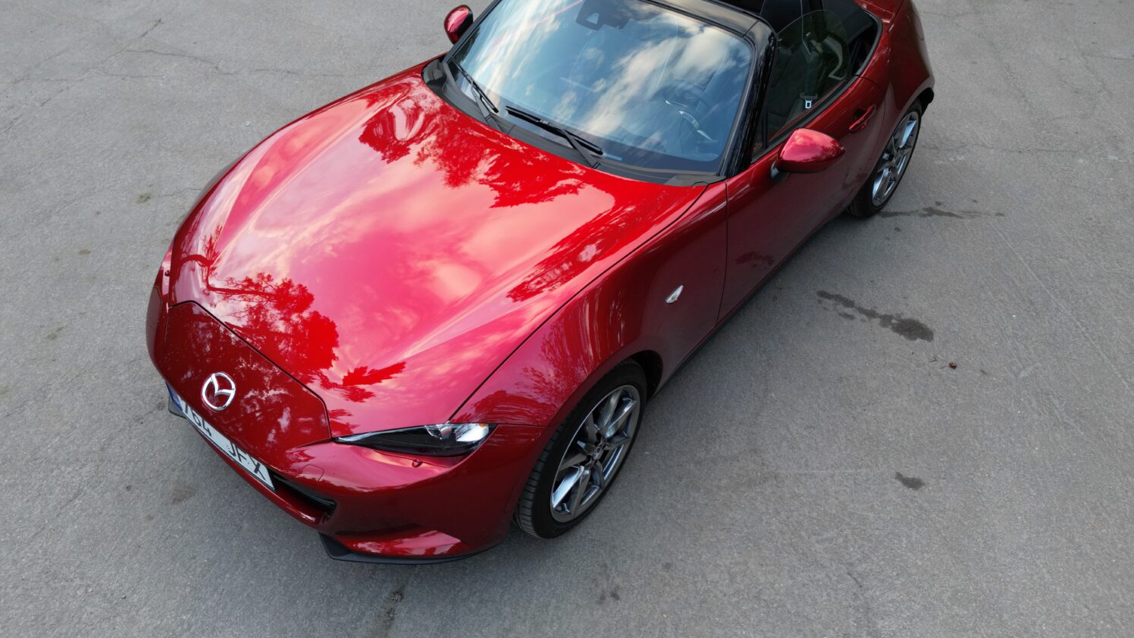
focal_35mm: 27
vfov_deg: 42.8
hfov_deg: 69.9
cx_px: 572
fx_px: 812
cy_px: 271
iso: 100
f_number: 1.7
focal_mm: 6.72
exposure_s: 1/60
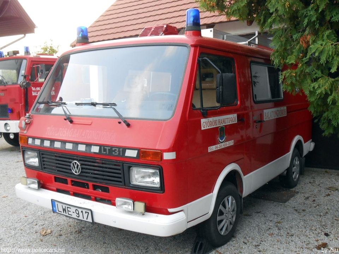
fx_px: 333
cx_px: 170
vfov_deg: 41.8
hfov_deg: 54.0
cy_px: 127
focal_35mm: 34
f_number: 3.9
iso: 200
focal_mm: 6
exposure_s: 1/30
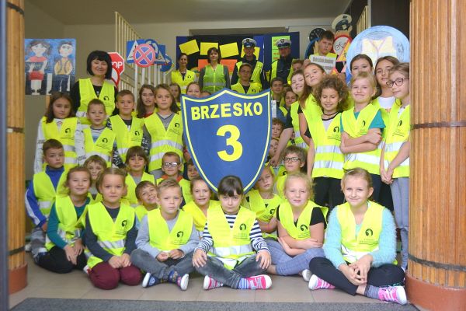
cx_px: 233
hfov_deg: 57.2
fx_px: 427
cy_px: 156
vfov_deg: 40.0
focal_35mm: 33
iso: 400
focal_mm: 22
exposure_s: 1/80
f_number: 4.5
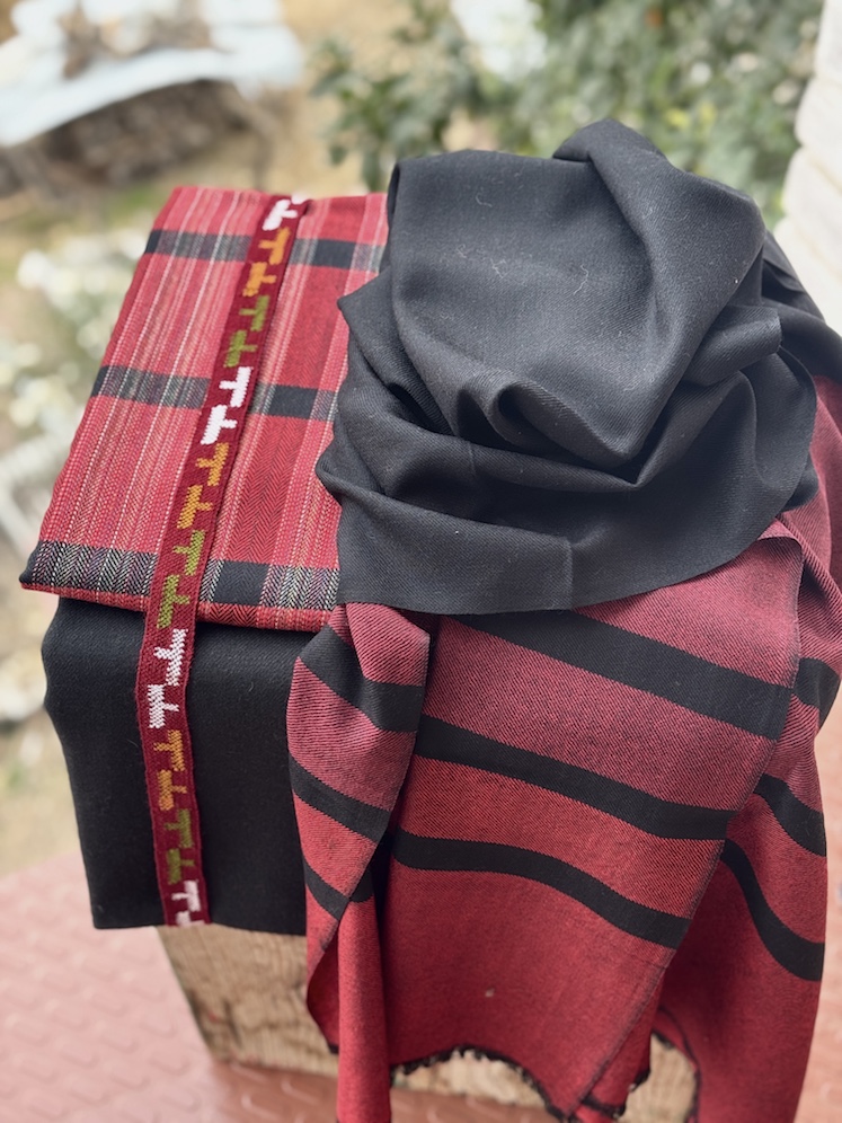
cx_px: 421
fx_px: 1557
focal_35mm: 48
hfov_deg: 30.3
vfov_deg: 39.7
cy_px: 562
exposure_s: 1/171
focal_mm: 6.76
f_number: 1.78
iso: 64
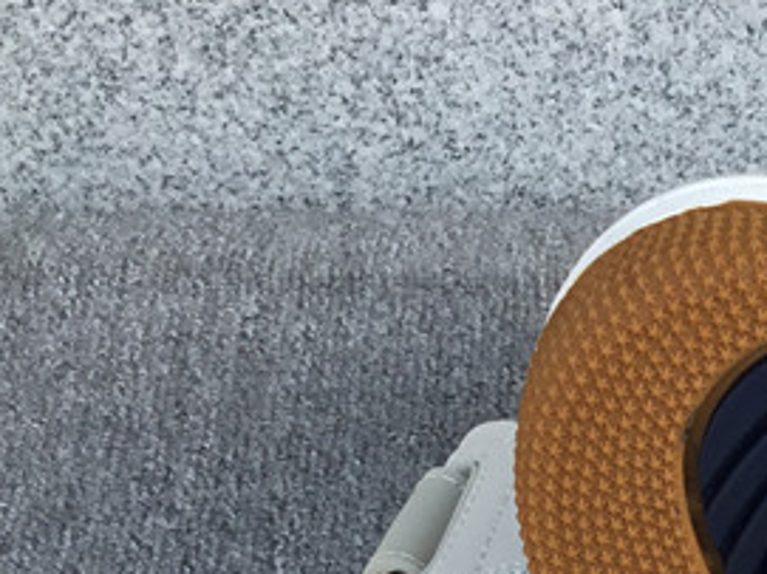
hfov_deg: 18.1
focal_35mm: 103
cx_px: 928
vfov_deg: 13.6
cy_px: 824
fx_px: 2281
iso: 25
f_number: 2.4
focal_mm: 3.3
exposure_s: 1/519
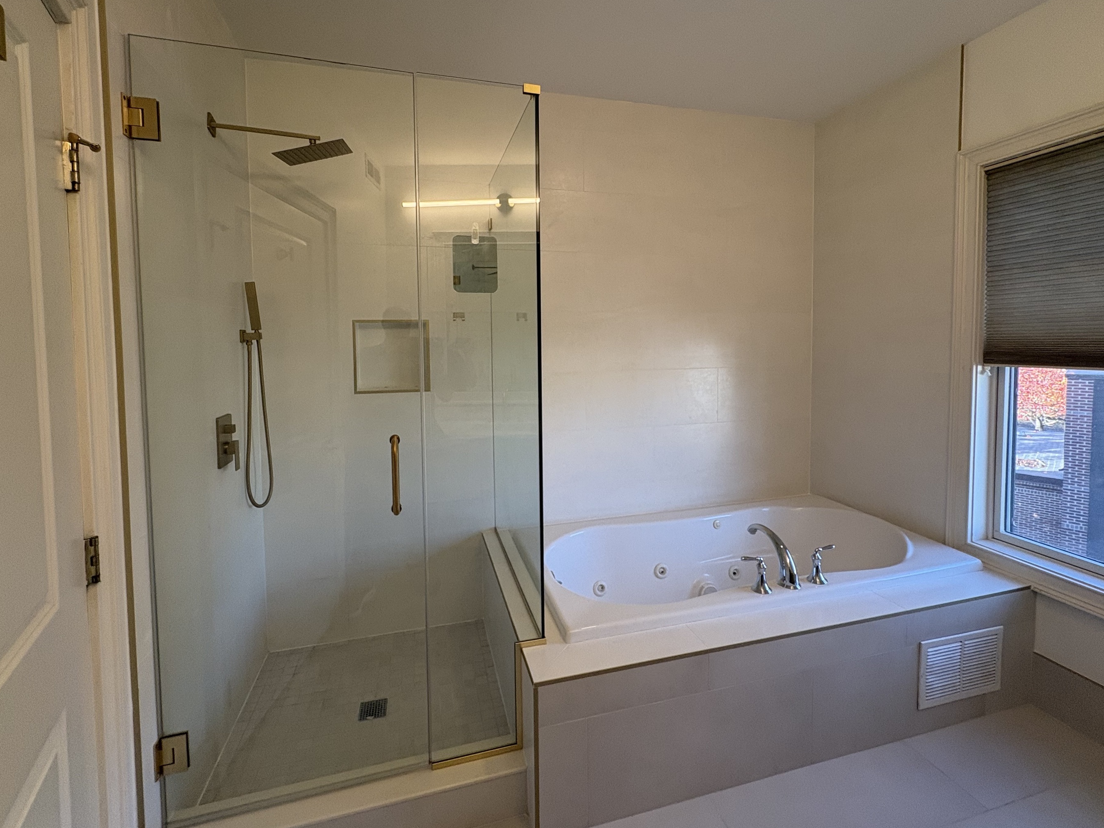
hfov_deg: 94.5
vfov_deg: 77.8
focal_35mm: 16
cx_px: 555
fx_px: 510
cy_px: 365
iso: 125
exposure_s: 1/120
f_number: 2.2
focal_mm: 2.22
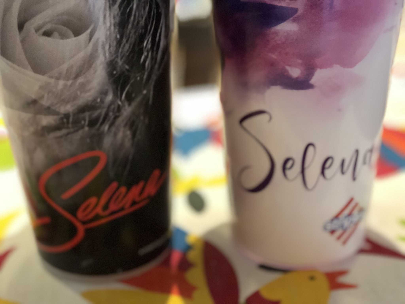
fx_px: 667
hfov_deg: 33.8
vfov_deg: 25.7
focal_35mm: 57
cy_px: 152
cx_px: 202
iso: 1250
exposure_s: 1/60
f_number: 2.8
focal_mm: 6.6
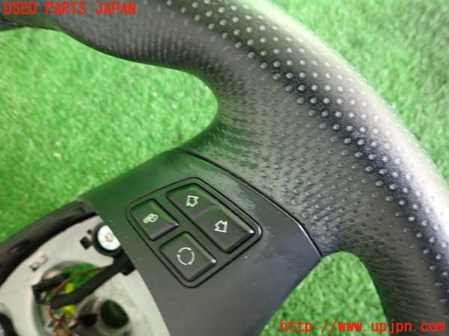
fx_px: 324
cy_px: 168
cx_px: 224
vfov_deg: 54.9
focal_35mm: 25
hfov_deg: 69.4
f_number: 2
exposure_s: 1/30
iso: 200
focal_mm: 4.5
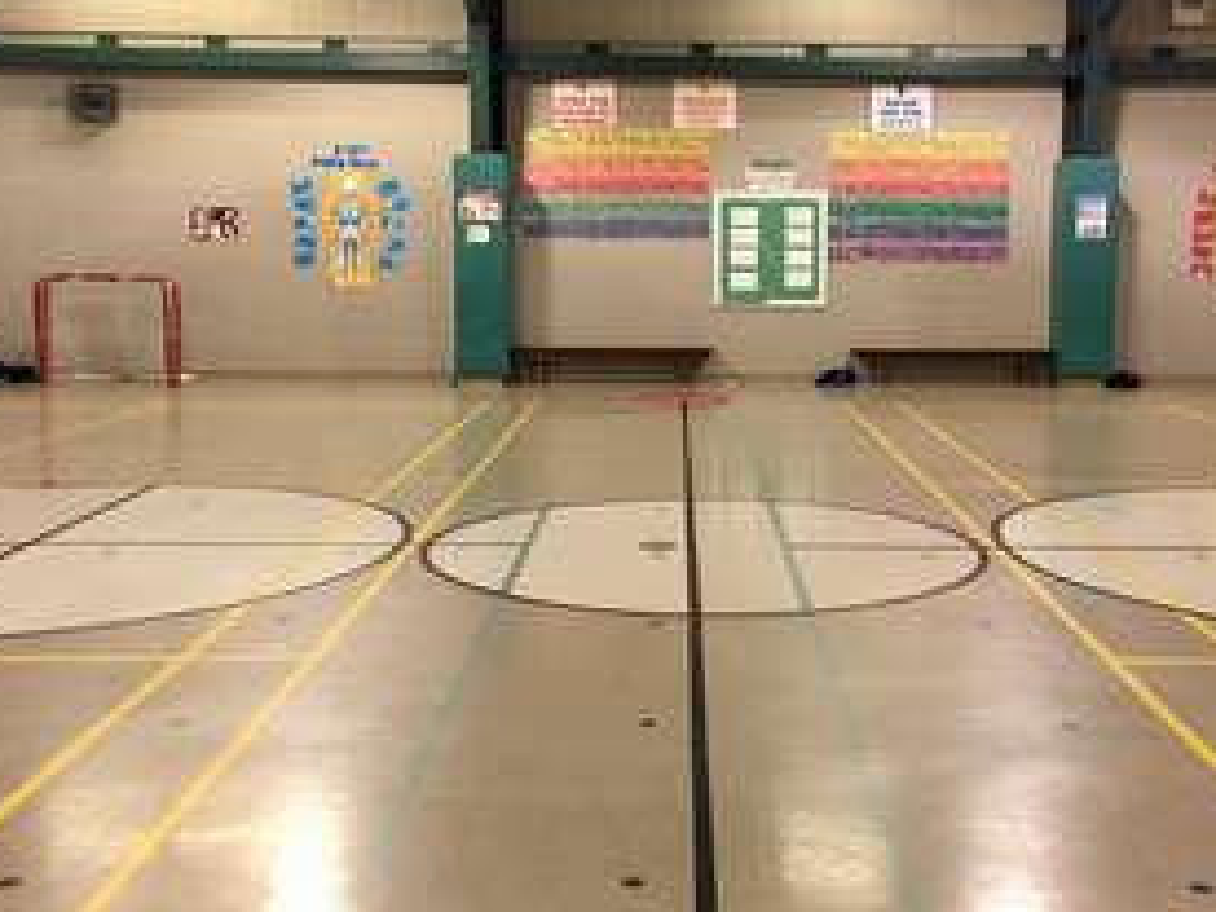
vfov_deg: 34.3
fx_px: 1475
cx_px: 709
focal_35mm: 42
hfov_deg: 44.6
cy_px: 379
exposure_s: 1/15
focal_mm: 4.15
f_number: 2.2
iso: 40
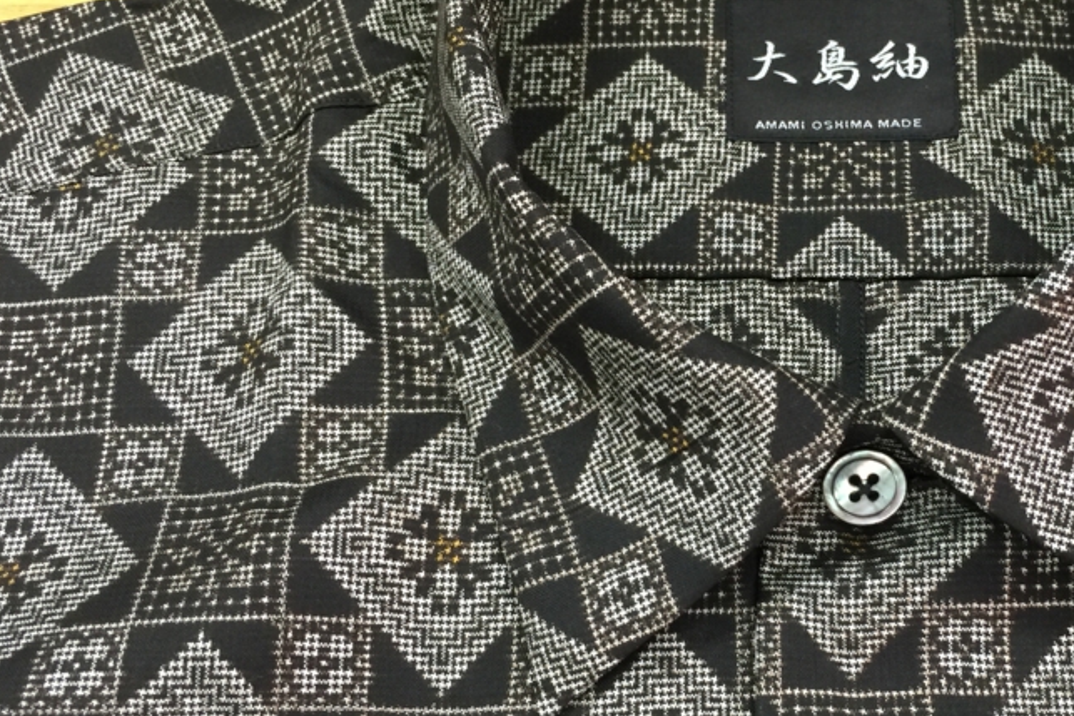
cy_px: 404
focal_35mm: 48
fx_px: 1432
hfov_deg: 39.8
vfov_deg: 28.1
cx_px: 827
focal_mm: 4.15
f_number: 2.2
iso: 64
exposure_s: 1/15
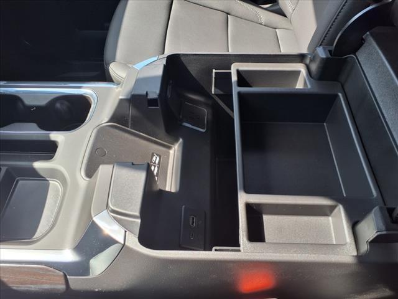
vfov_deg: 51.4
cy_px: 150
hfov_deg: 65.3
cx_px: 199
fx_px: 310
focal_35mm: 27
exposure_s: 1/196
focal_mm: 3.58
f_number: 1.9
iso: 40
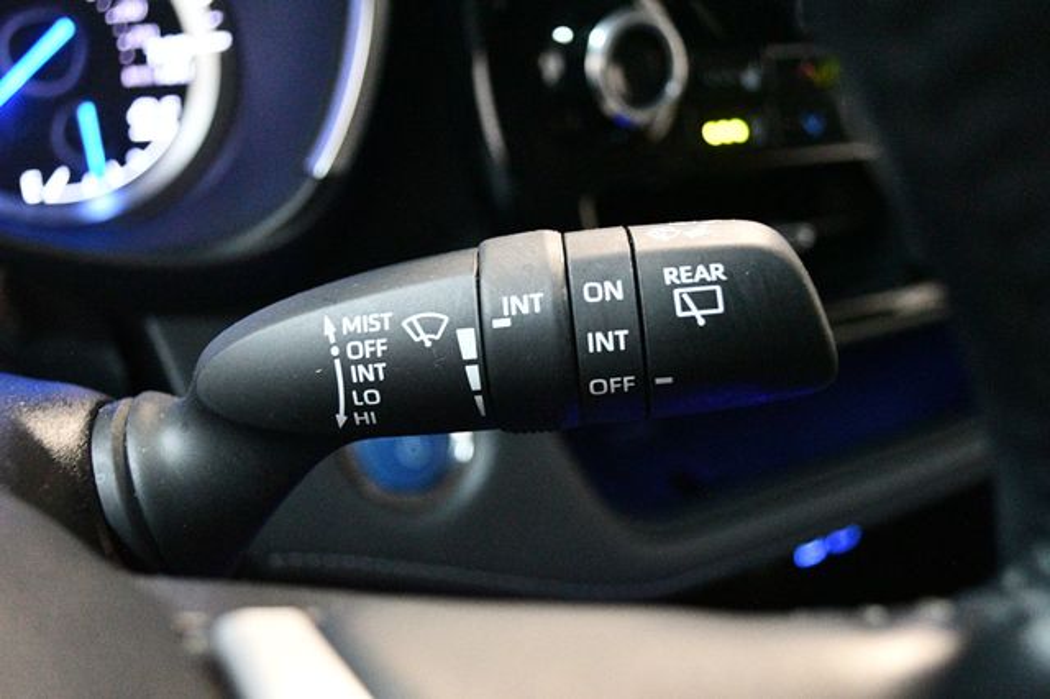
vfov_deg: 36.8
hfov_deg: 53.2
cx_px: 525
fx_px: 1049
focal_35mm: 36
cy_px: 350
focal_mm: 24
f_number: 4
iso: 11400
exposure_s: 1/60
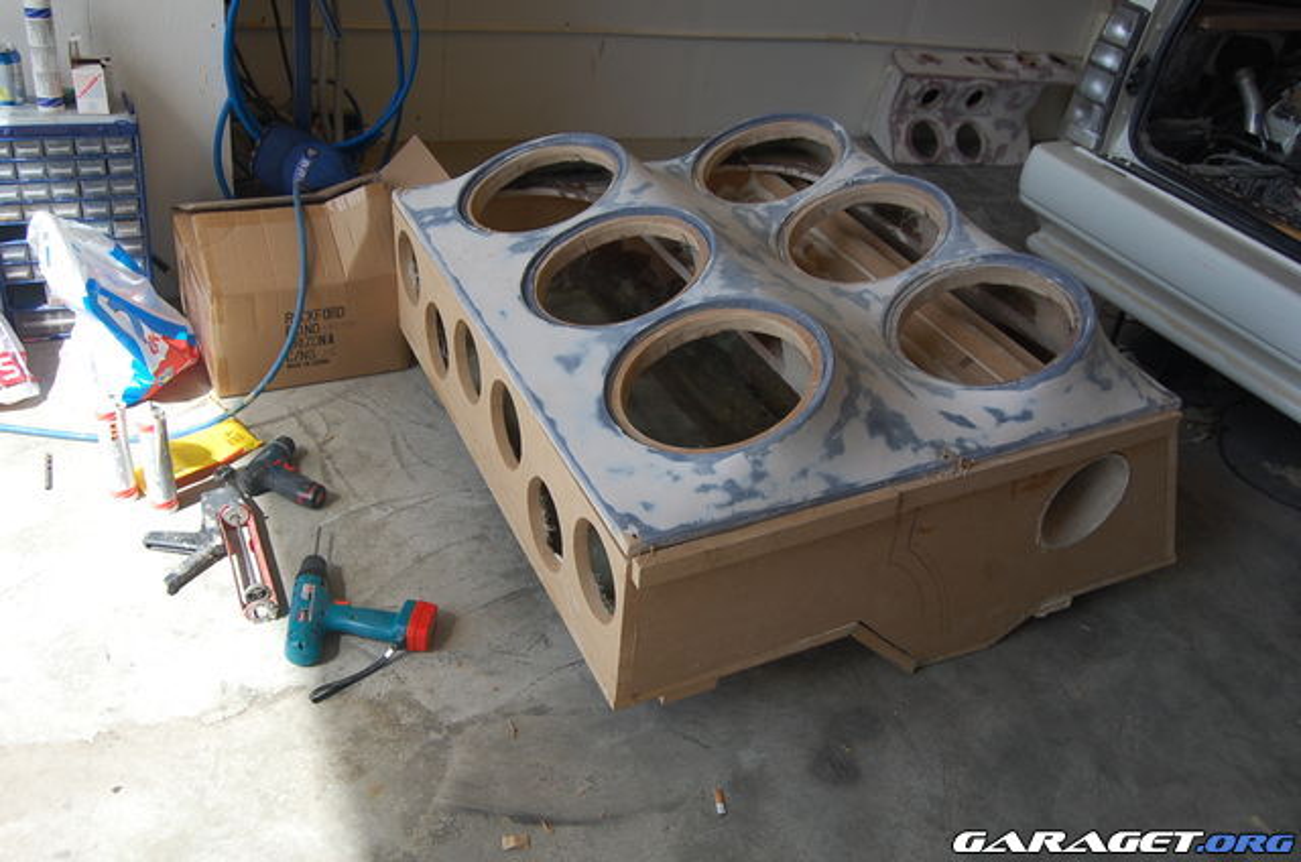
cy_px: 431
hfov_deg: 62.0
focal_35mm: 30
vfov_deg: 43.4
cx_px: 650
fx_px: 1082
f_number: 5.6
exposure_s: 1/125
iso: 360
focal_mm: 20
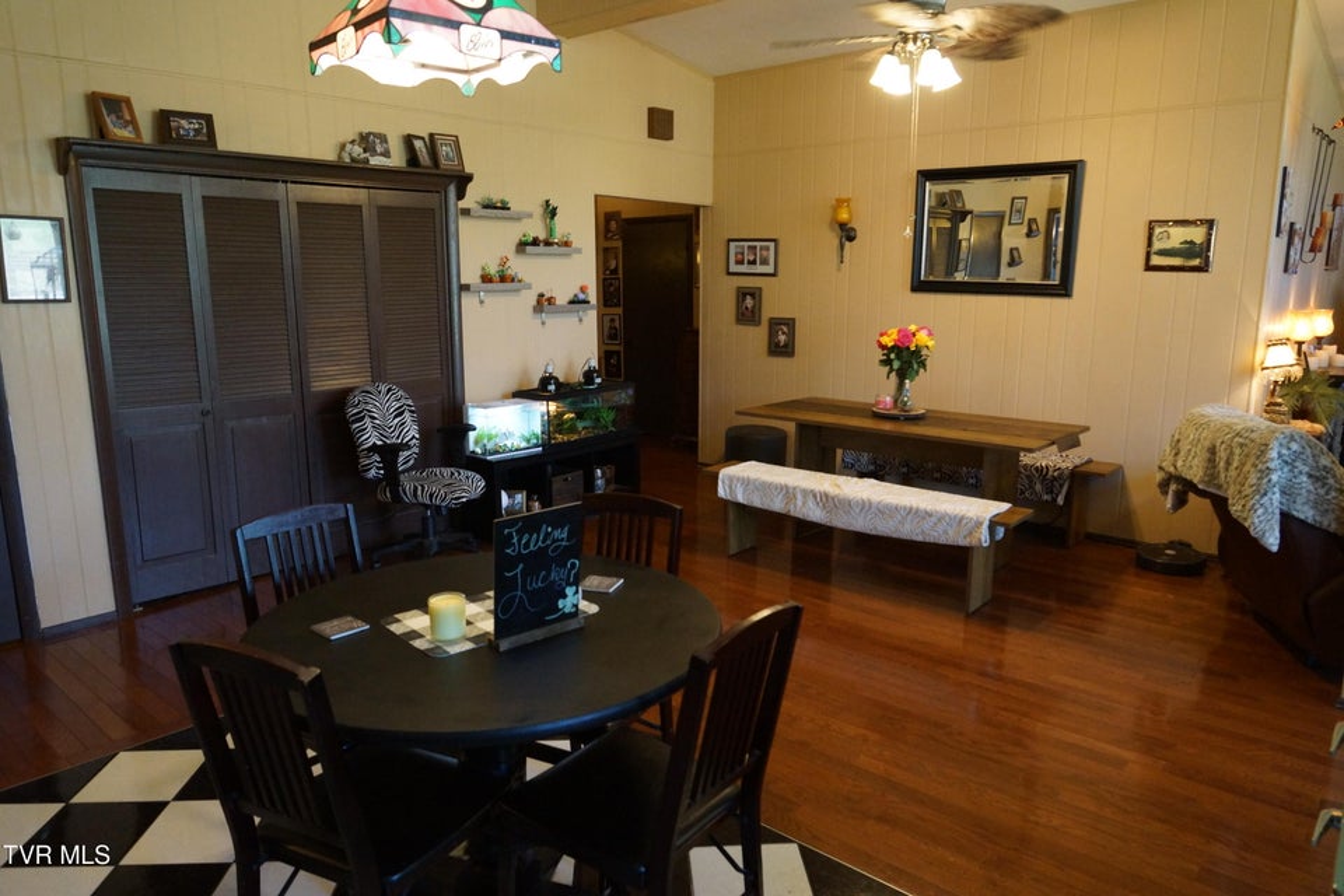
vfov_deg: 53.1
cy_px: 448
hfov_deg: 73.7
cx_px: 672
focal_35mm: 24
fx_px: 896
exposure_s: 1/60
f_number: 4
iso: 1250
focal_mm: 16
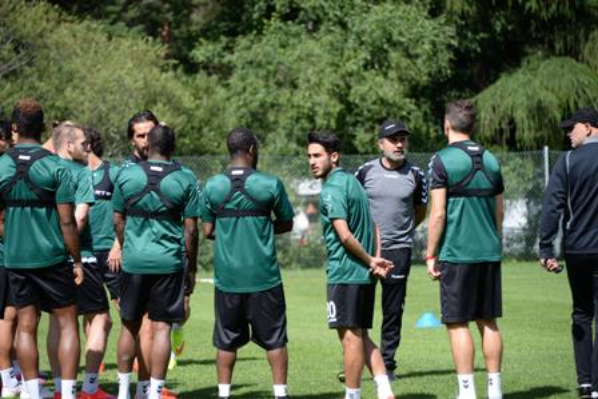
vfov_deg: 6.5
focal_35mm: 210
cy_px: 200
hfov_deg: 9.8
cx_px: 299
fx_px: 3489
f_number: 5.6
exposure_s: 1/1250
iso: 500
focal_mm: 210
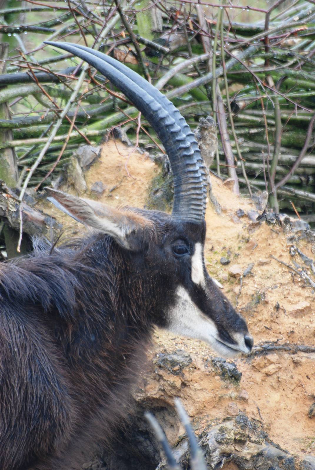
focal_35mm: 450
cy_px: 235
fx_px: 5889
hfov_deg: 3.1
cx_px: 158
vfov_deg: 4.6
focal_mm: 300
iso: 400
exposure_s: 1/100
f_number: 5.6
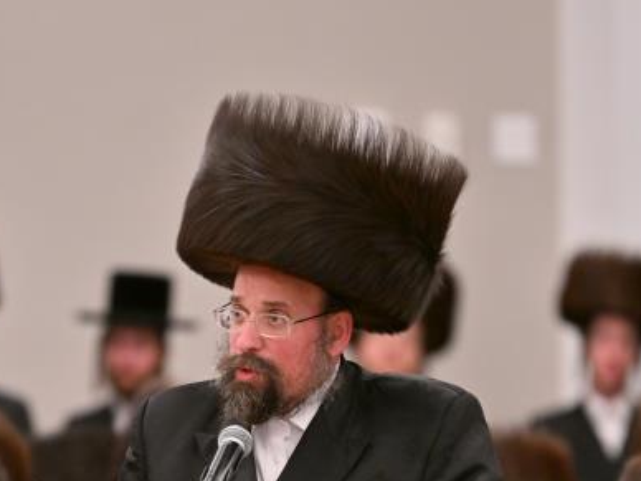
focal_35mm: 507
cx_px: 243
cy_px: 469
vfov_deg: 2.9
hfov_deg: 3.9
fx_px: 9388
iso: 400
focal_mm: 200
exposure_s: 1/160
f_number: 2.8
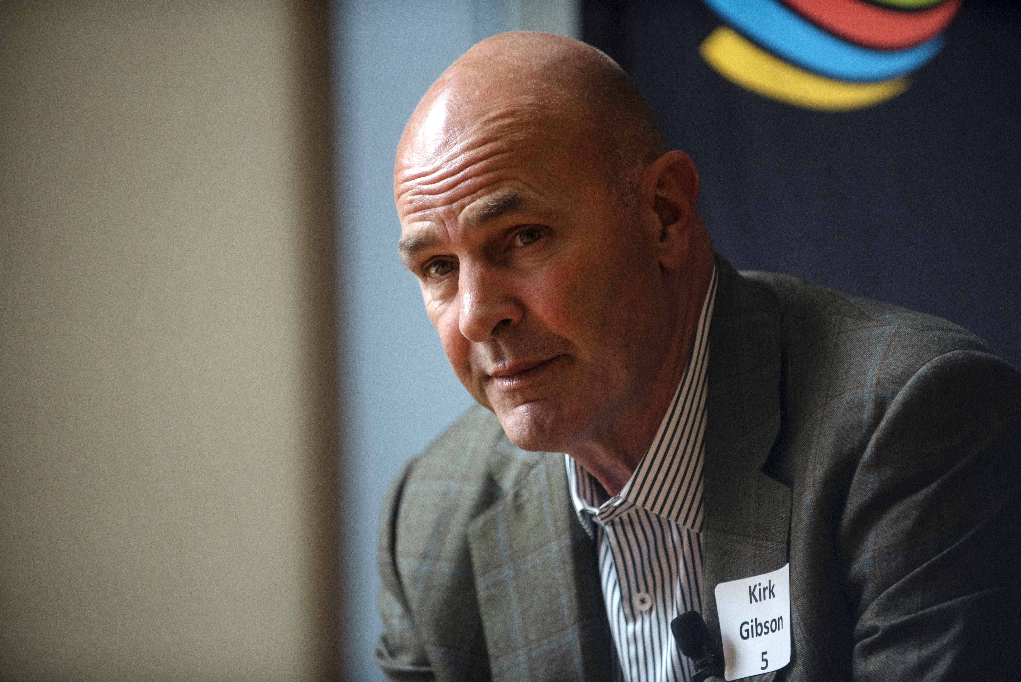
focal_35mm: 200
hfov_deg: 10.3
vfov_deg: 6.9
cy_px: 341
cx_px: 510
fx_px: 5674
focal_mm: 200
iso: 1000
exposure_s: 1/500
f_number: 3.2
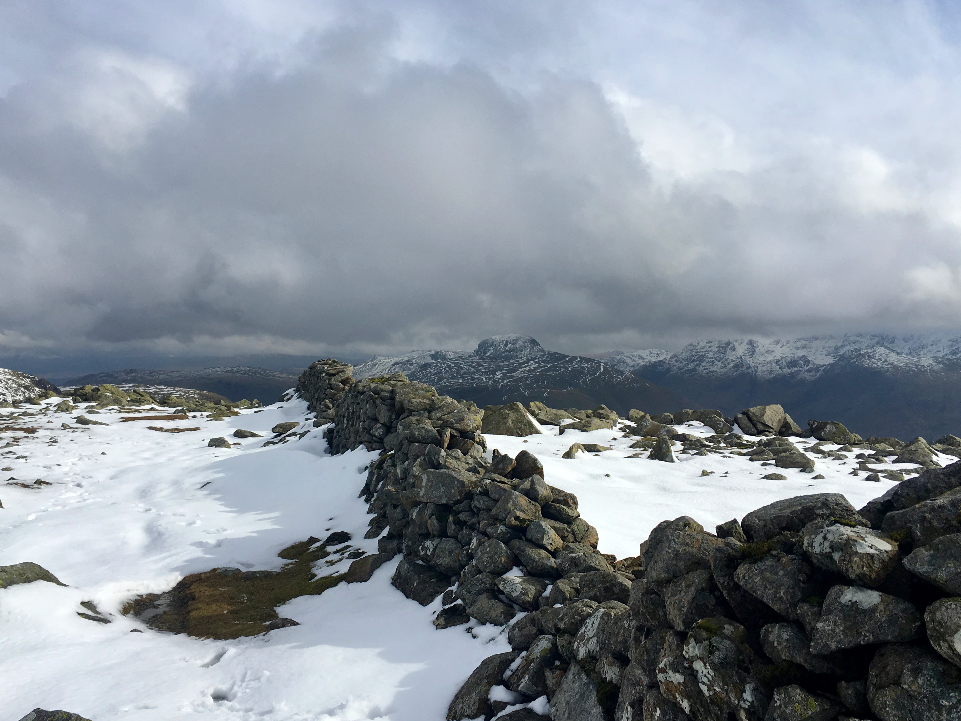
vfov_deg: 44.2
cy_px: 366
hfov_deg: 56.8
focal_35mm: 32
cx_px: 475
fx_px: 888
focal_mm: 4.15
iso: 25
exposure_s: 1/3205
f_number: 2.2
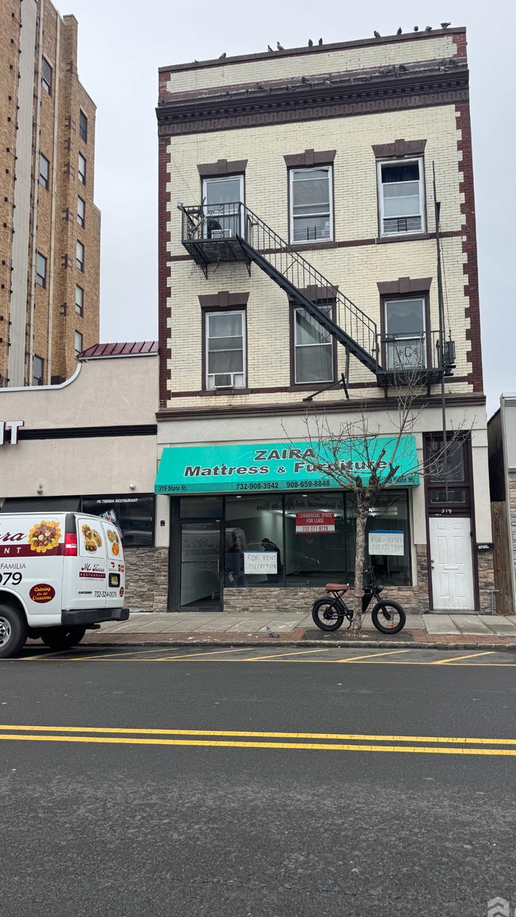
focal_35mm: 27
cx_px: 288
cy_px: 470
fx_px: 657
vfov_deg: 69.8
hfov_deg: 42.8
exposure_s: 1/1026
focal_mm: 6.76
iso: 80
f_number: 1.78
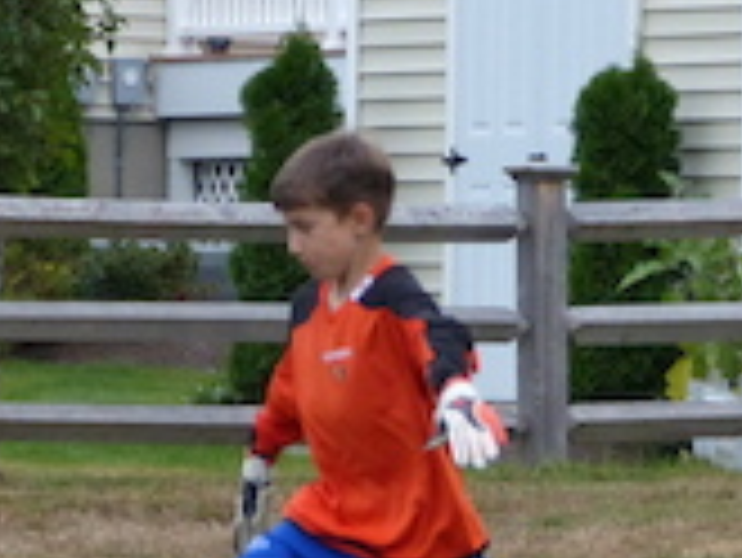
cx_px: -353
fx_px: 15809
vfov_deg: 2.0
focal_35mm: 737
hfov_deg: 2.7
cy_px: 518
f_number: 2.8
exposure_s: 1/500
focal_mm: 41.1
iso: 320
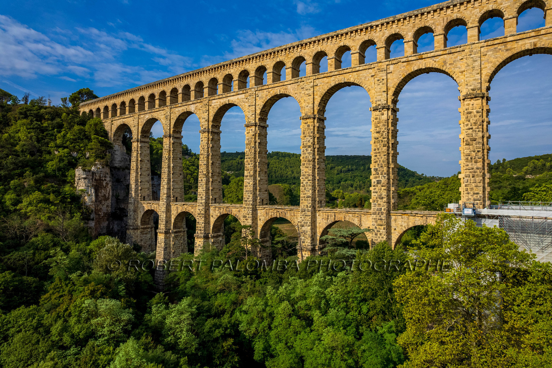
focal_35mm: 22
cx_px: 276
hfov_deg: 78.6
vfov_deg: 57.2
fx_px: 337
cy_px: 184
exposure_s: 1/2500
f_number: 2.8
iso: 100
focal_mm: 8.4
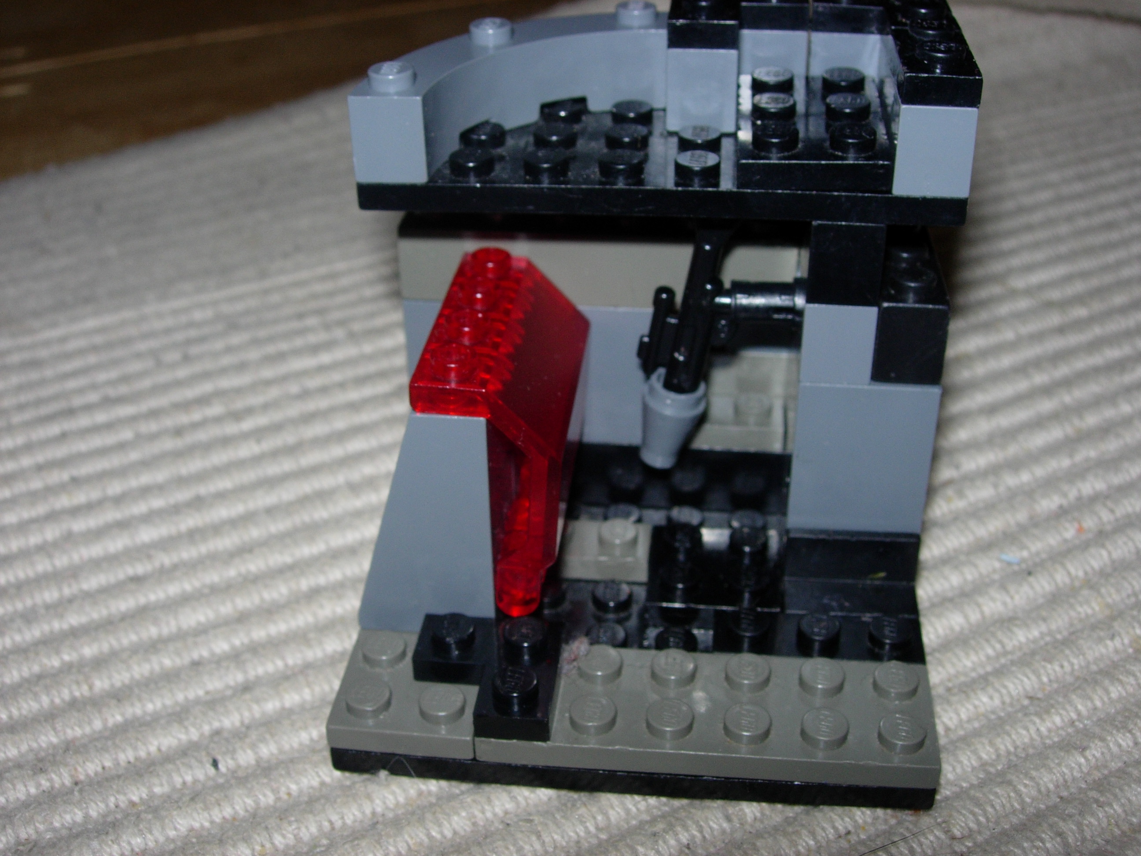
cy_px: 428
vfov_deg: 35.1
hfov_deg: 45.8
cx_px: 570
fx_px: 1351
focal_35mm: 41
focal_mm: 8.5
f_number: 4.9
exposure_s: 1/64
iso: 79
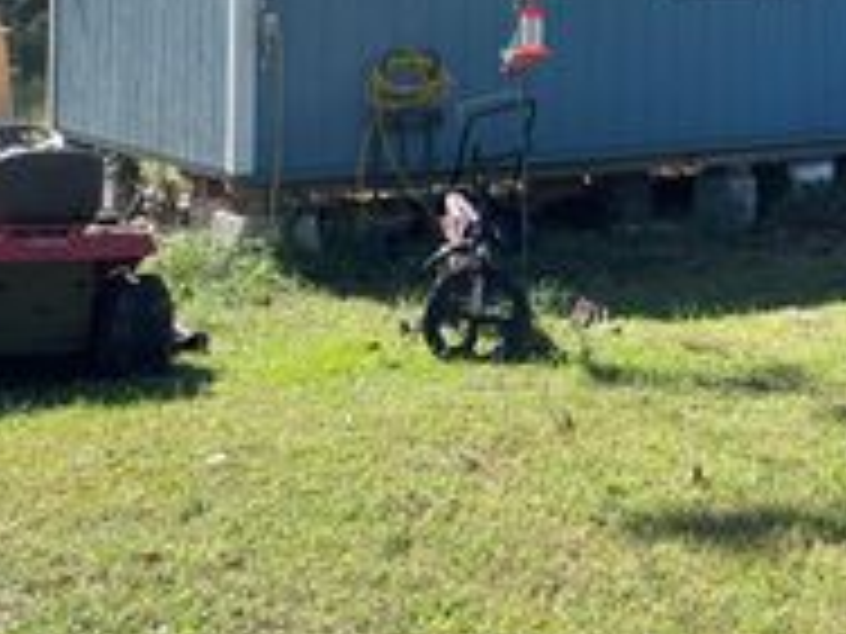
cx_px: 904
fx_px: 1686
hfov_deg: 26.2
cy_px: -47
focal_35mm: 69
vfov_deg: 20.4
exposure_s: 1/979
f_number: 1.6
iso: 32
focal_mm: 4.2
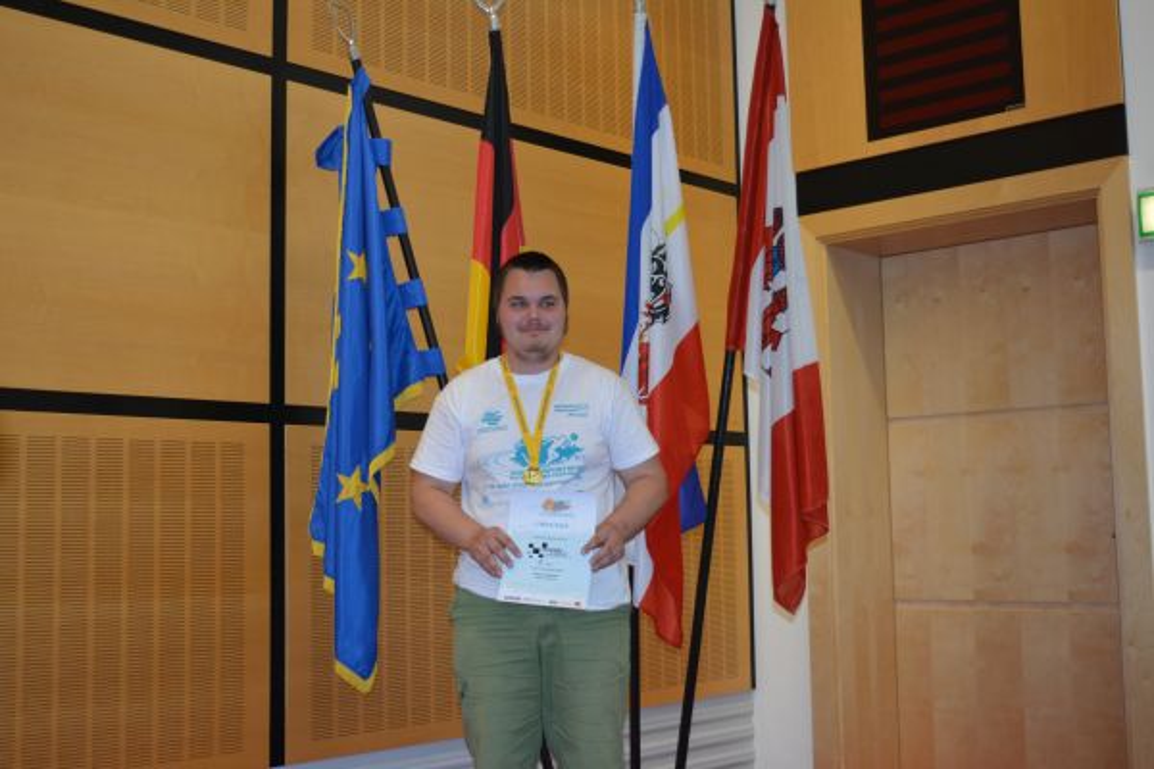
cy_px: 384
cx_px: 577
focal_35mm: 45
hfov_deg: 43.6
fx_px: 1442
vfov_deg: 29.9
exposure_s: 1/60
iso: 500
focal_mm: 30
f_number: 4.2
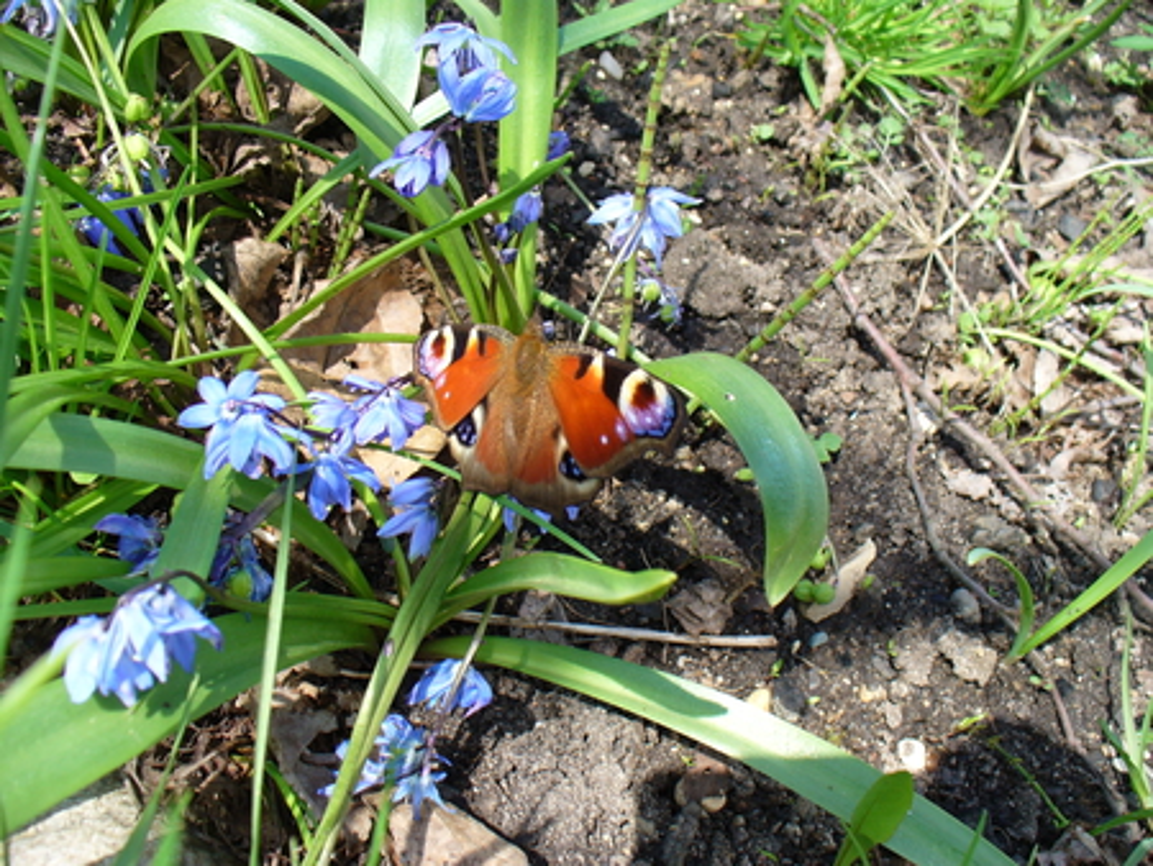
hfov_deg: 50.1
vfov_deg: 38.7
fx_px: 1233
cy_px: 433
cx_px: 576
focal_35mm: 37
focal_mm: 6.1
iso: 64
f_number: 5.6
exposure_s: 1/100
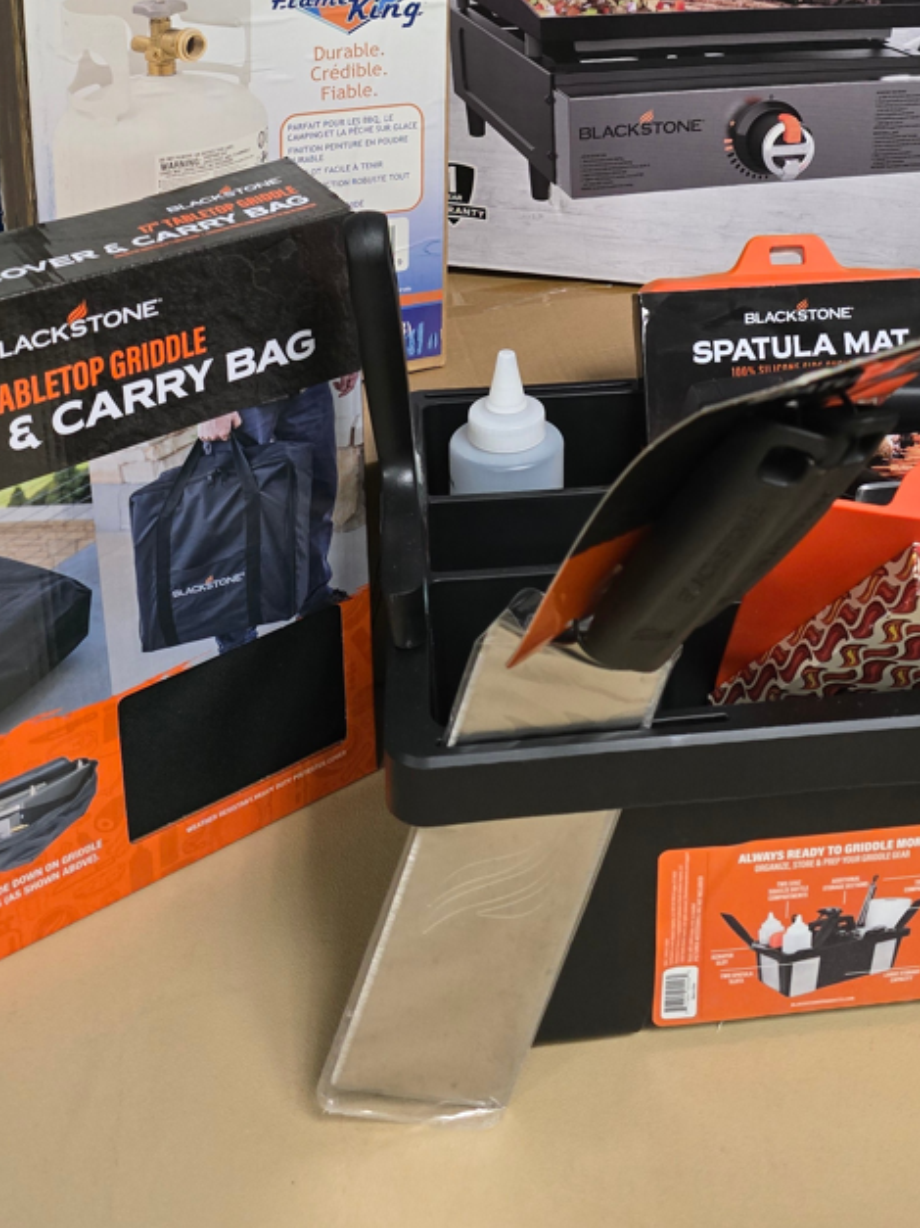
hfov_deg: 32.6
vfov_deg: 39.3
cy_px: 84
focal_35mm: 44
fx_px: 1560
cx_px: 621
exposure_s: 1/120
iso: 800
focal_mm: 6.3
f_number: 1.7
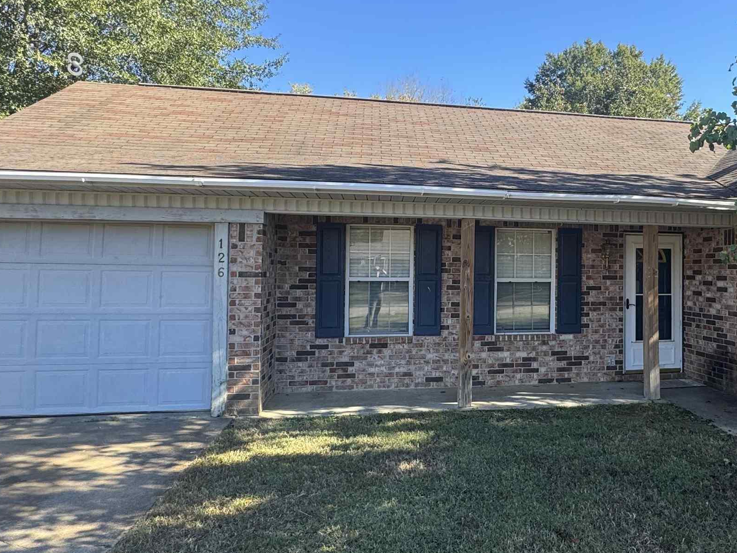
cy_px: 255
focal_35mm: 27
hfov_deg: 63.7
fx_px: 575
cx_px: 490
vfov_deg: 51.3
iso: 40
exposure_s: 1/451
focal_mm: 2.22
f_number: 2.2
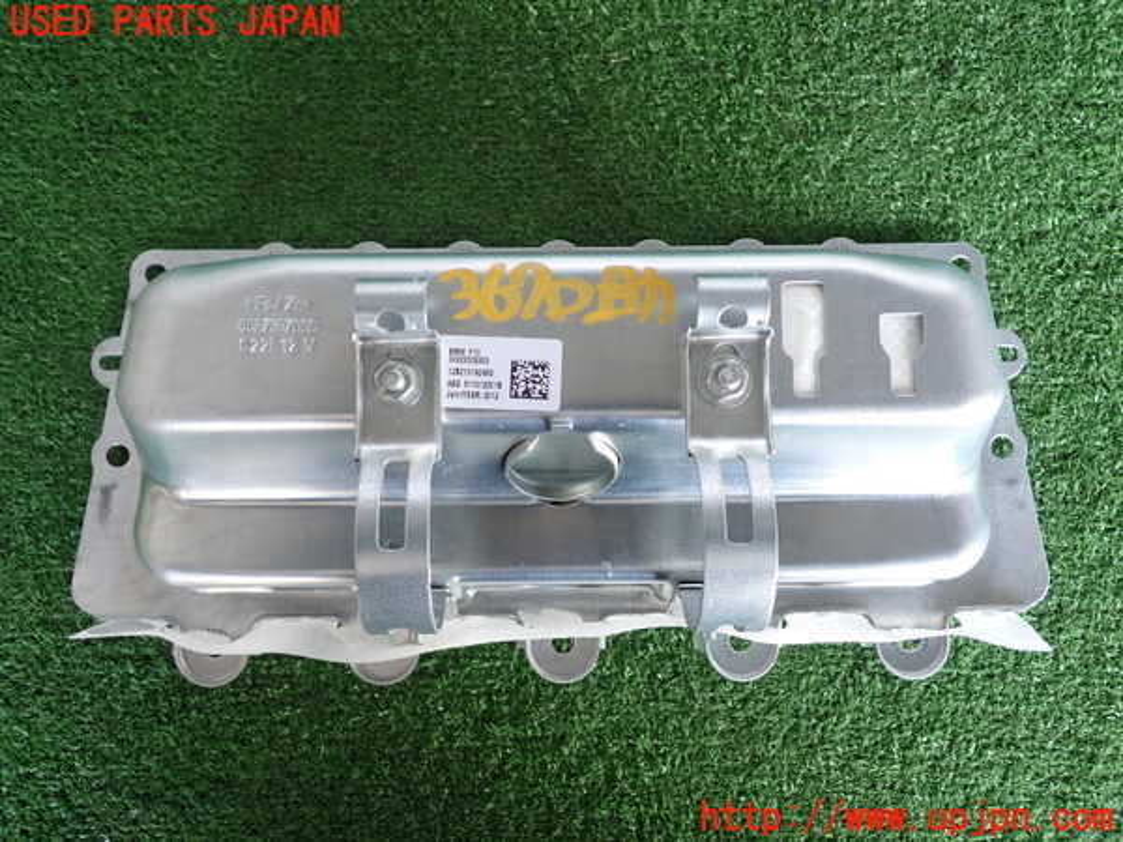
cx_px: 562
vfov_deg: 46.8
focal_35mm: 30
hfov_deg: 60.0
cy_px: 421
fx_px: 973
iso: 160
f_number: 2.3
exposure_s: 1/60
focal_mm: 5.4
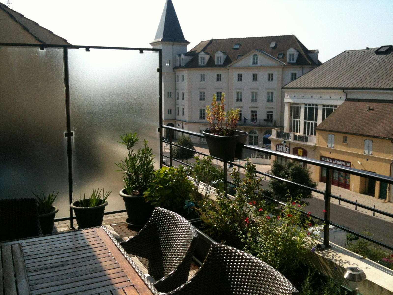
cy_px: 148
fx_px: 397
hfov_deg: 52.6
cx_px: 196
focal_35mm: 35
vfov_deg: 40.7
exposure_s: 1/1089
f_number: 2.8
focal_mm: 3.85
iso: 64
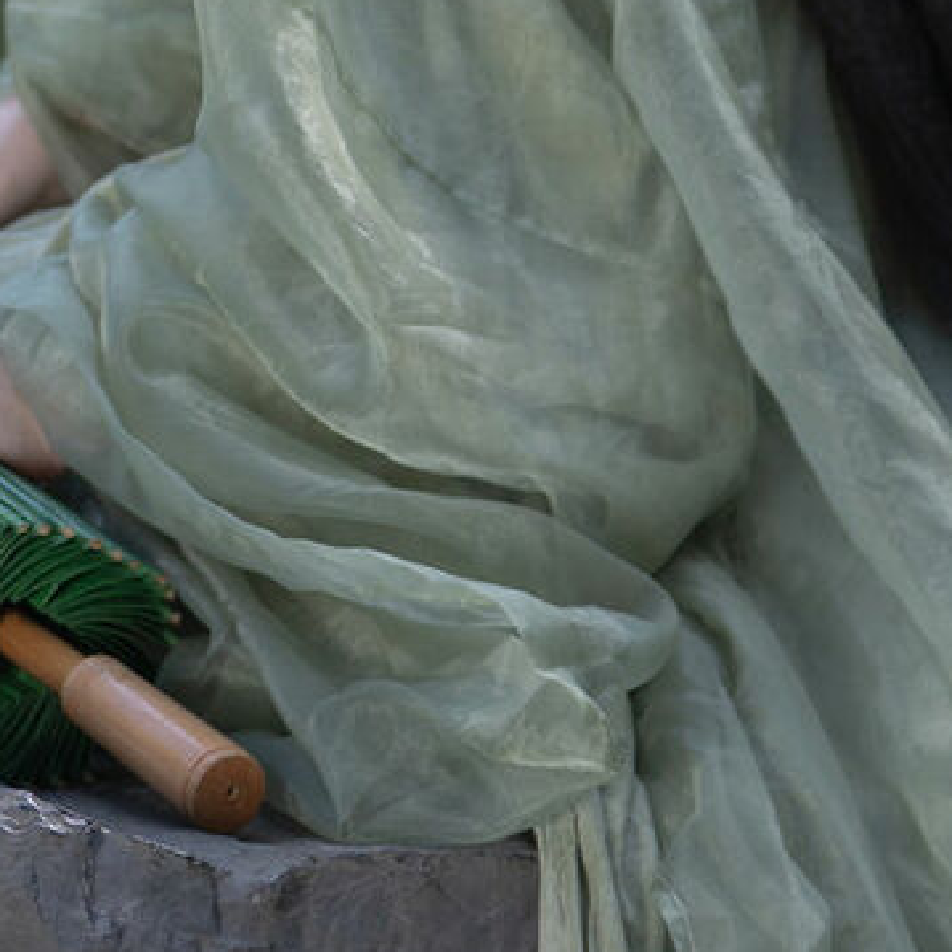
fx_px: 18420
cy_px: -640
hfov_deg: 3.0
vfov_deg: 2.9
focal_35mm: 592
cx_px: -162
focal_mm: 160
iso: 125
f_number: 2.8
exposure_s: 1/1000
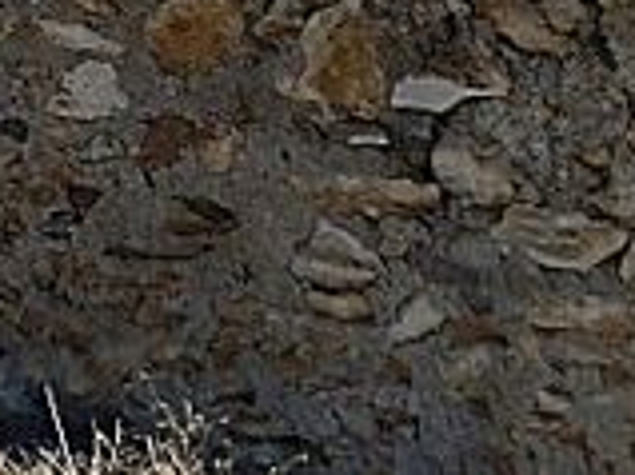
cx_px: -162
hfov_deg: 15.2
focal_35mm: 124
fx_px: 2273
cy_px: -56
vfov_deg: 11.7
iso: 80
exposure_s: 1/160
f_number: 9
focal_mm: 5
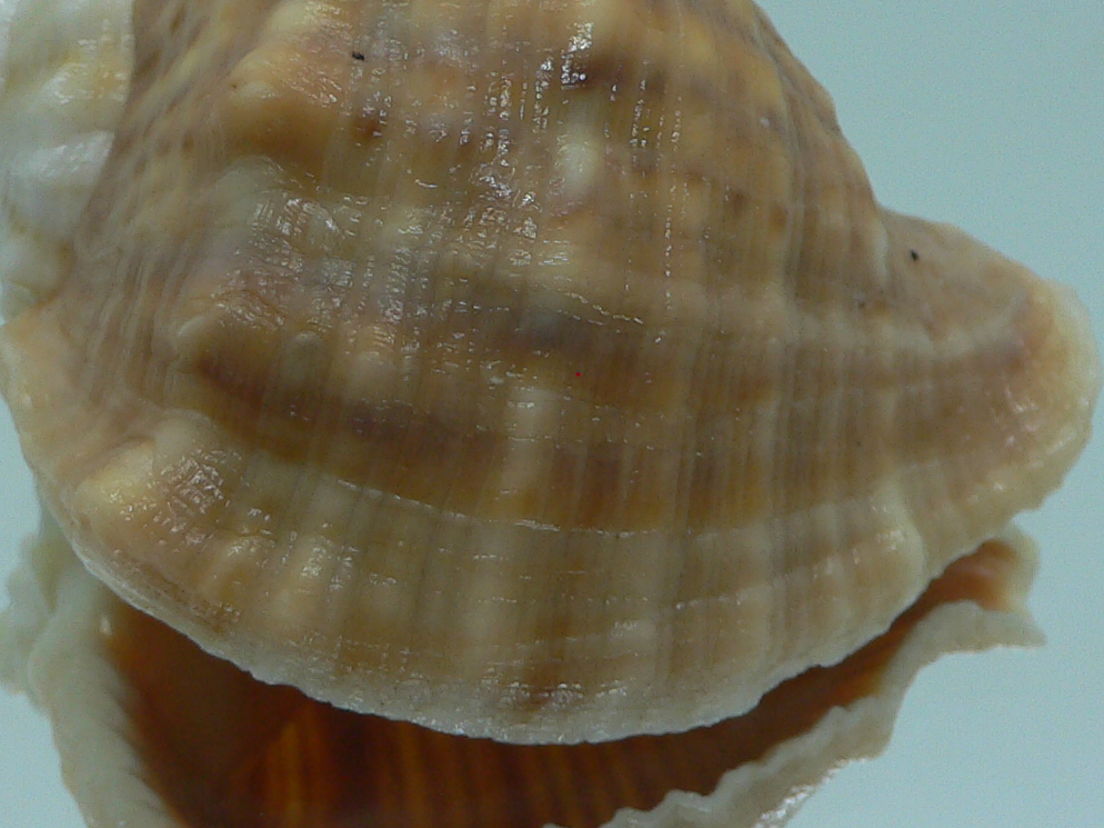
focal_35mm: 71
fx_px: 2264
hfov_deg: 27.4
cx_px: 453
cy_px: 209
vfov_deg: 20.6
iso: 80
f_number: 2.8
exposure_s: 1/60
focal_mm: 4.6
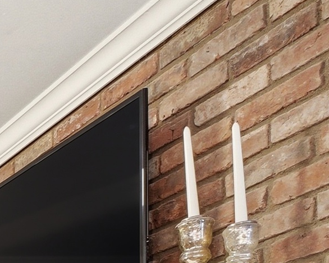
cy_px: 502
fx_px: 701
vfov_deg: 16.8
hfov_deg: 15.8
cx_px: -428
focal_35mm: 72
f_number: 9
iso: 400
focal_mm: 10
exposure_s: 1/25
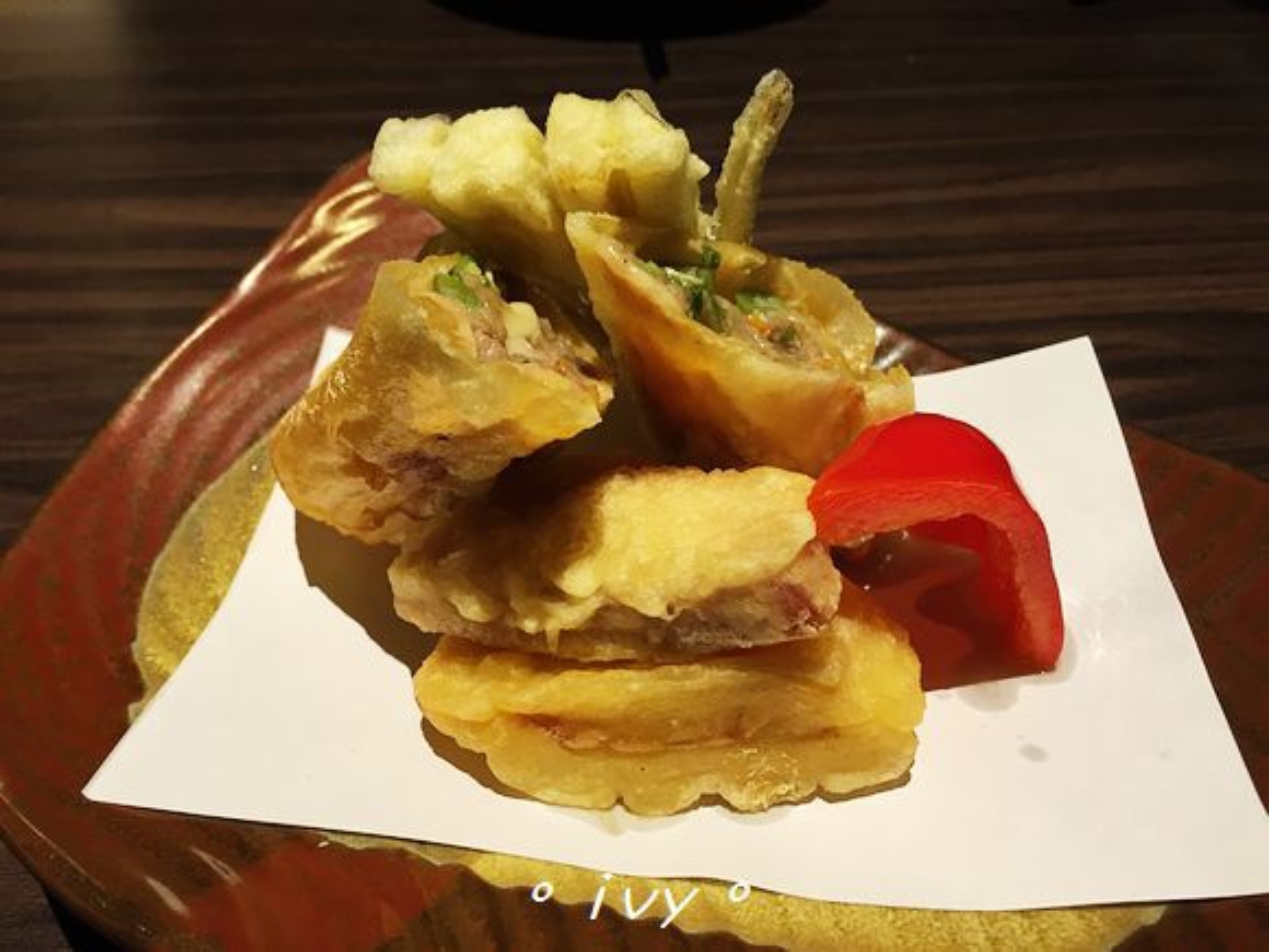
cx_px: 634
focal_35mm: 29
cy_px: 476
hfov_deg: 61.7
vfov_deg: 48.2
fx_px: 1063
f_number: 2.2
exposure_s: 1/30
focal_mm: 4.15
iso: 64
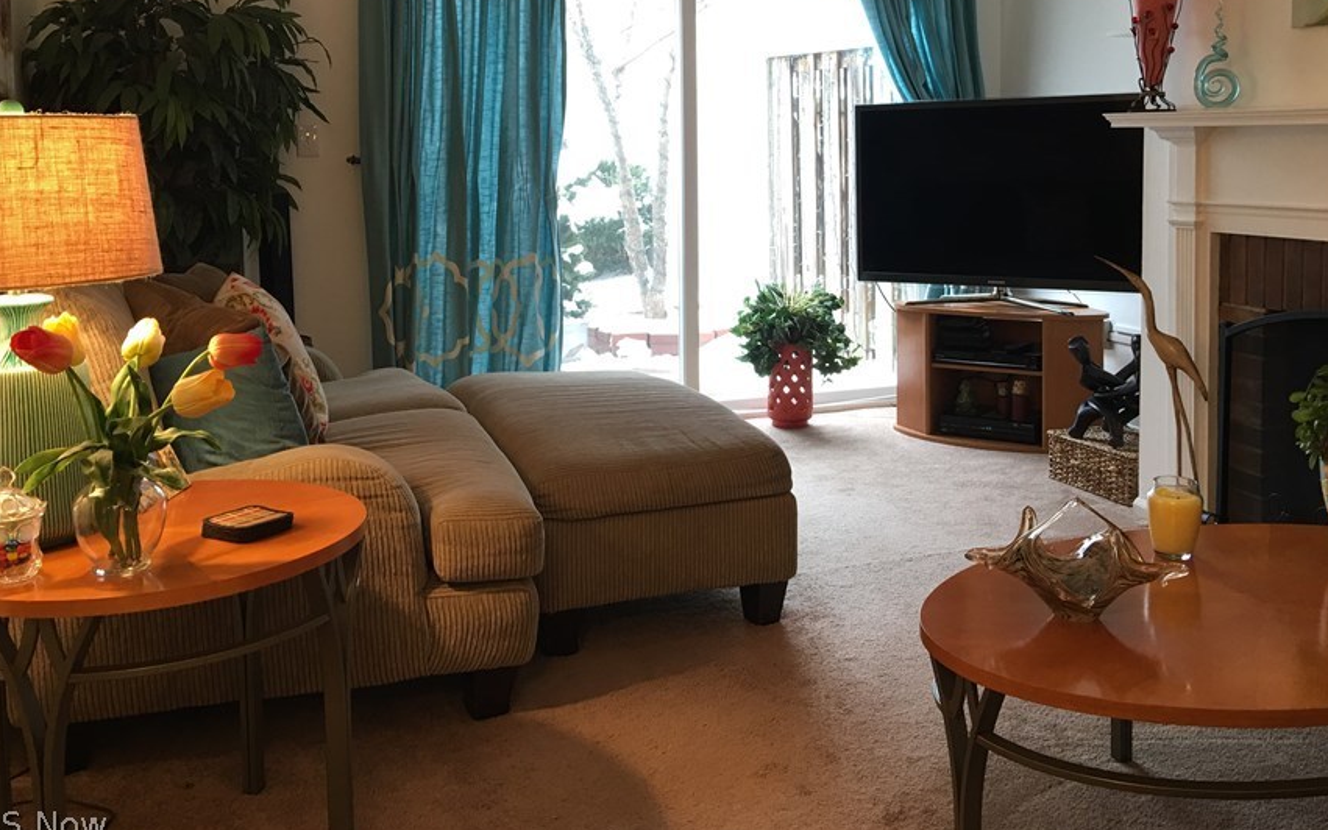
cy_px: 251
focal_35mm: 37
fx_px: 1339
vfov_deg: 34.0
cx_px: 744
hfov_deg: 52.6
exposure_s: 1/15
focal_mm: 4.15
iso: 32
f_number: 2.2
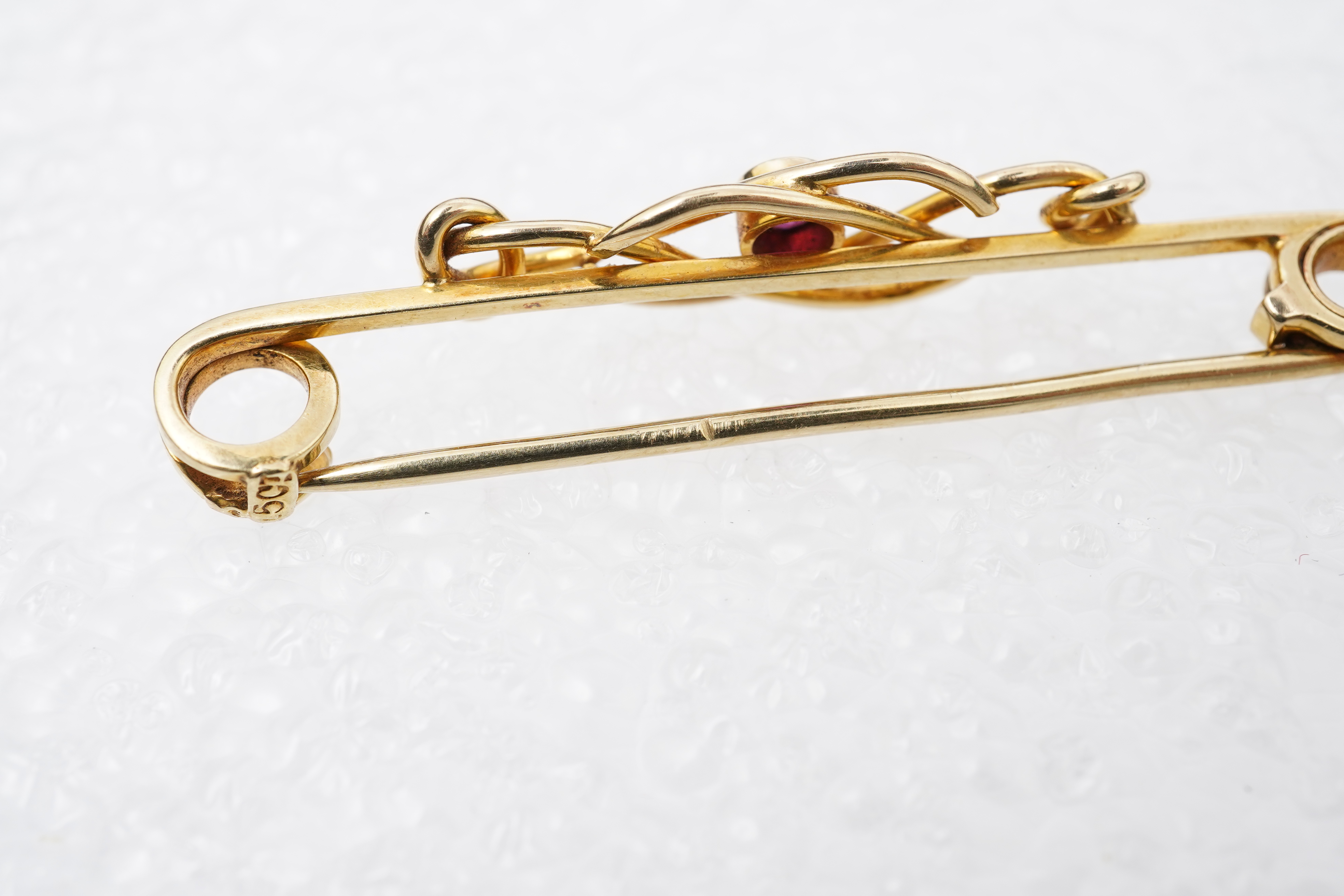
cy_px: 448
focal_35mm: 45
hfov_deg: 43.6
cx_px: 672
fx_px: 1680
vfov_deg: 29.9
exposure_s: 1/125
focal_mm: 30
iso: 500
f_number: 16
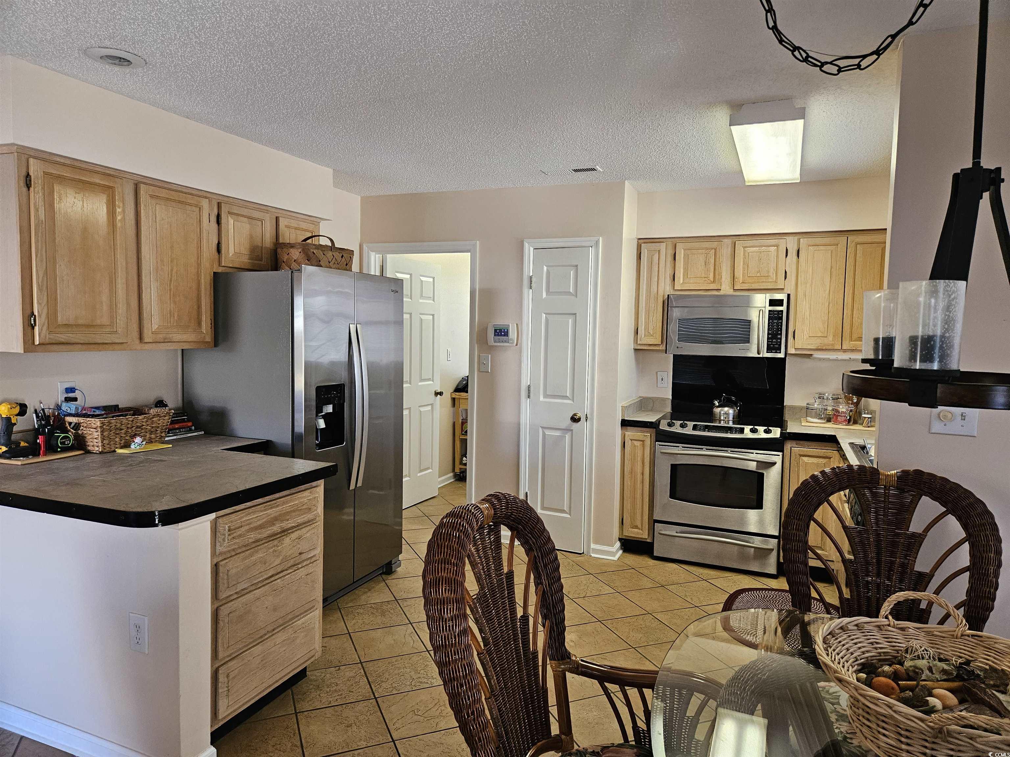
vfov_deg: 58.9
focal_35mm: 23
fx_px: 671
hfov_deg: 73.9
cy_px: 378
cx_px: 505
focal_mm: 5.4
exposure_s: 1/120
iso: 400
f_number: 1.8
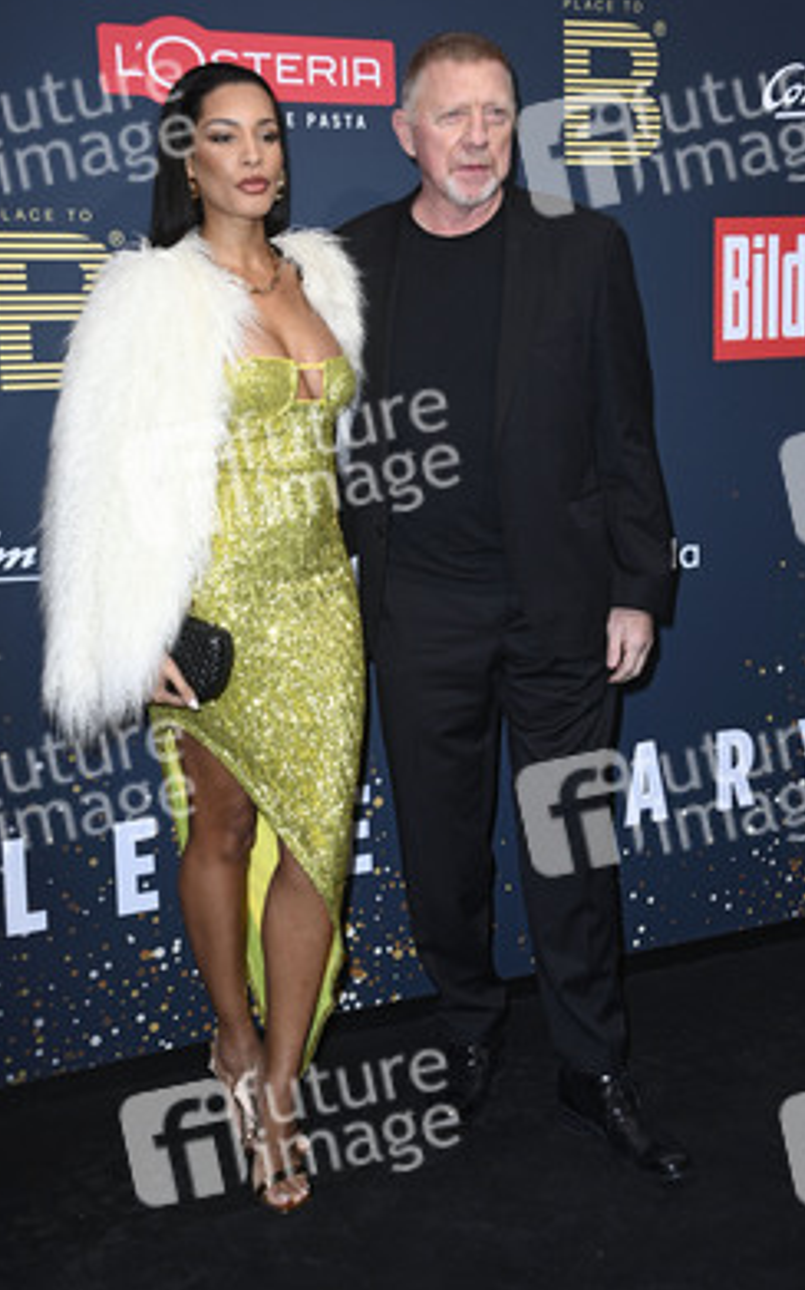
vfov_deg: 40.3
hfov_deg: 25.8
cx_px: 386
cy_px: 633
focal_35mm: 50
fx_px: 1757
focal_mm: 48
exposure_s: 1/250
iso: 320
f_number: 5.6
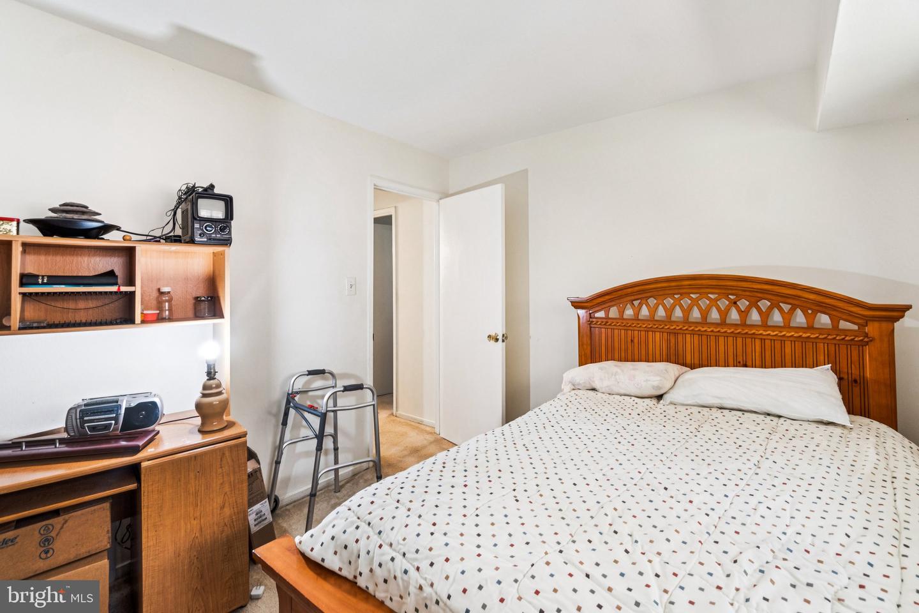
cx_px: 460
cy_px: 306
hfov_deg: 100.4
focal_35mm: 15
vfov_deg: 77.3
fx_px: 383
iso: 200
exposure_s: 1/4
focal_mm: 10
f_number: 7.1
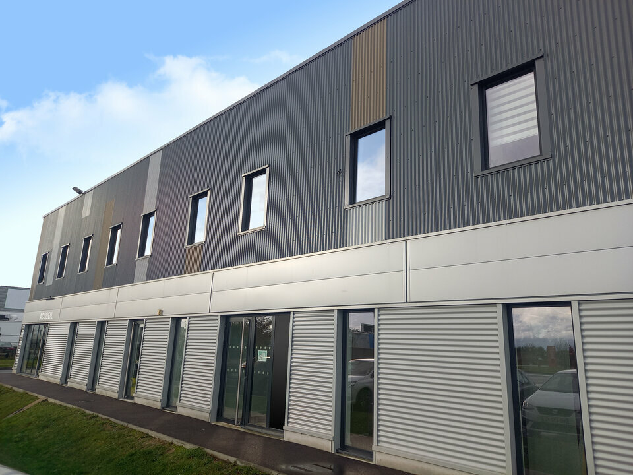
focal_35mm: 25
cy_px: 238
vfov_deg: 54.9
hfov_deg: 69.4
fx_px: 457
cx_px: 316
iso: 50
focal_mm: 4.65
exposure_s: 1/284
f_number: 1.8
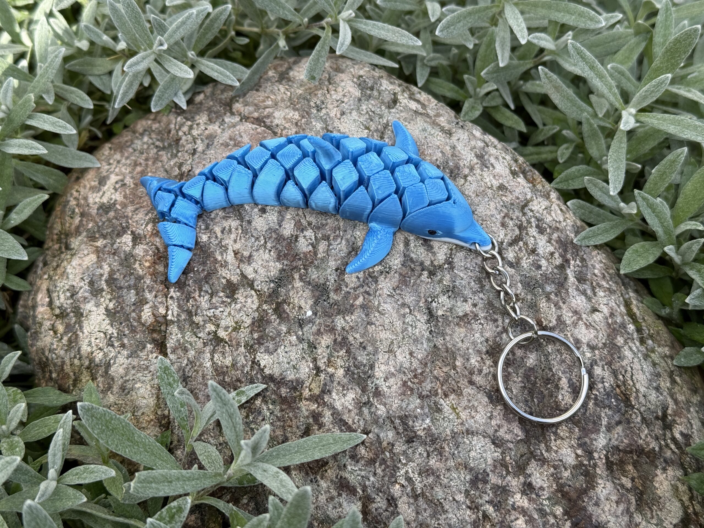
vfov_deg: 30.3
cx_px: 352
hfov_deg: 39.7
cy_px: 264
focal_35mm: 48
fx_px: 976
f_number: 1.78
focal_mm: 6.76
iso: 64
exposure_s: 1/1242
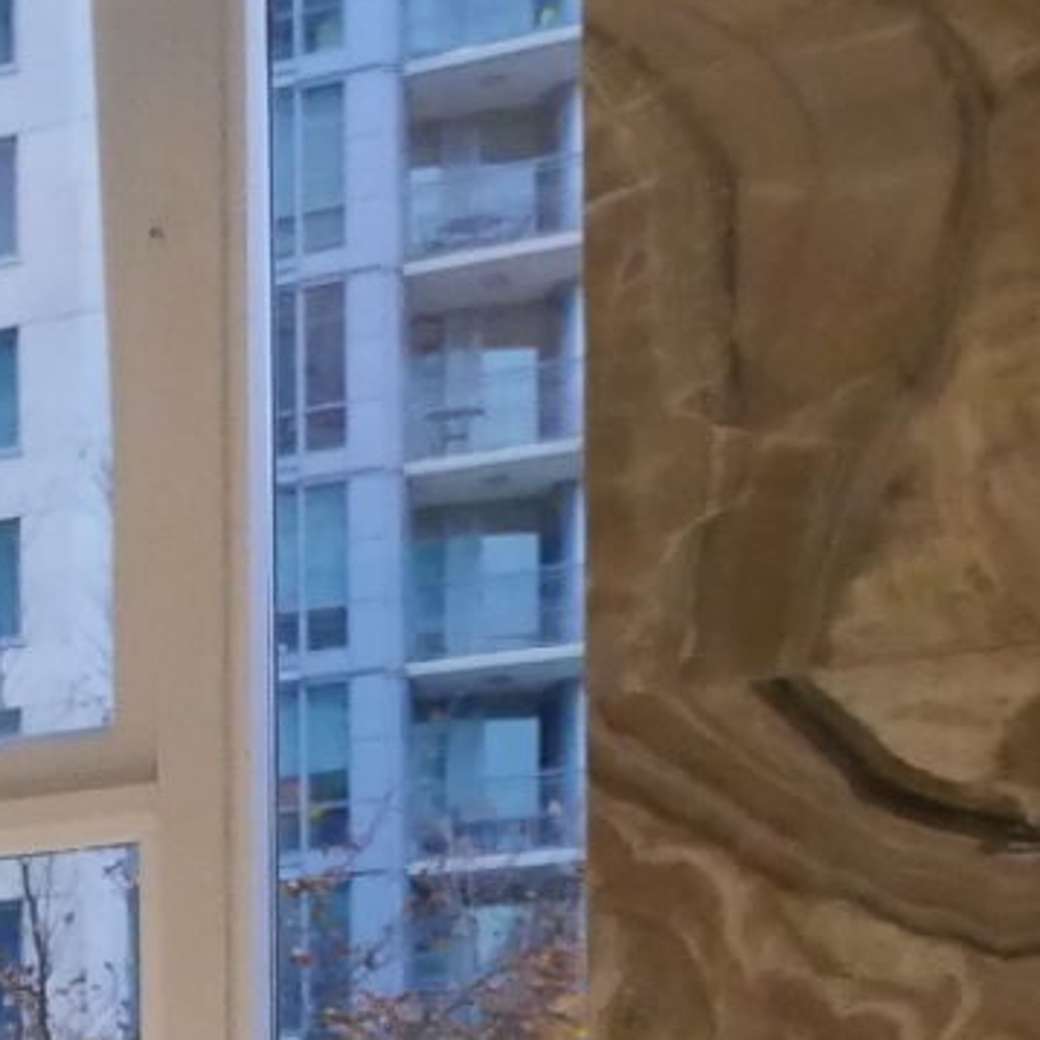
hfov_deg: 14.5
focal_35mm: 85
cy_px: 1396
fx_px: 2889
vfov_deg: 18.8
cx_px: -1362
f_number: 4
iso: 2500
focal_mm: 7
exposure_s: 1/60
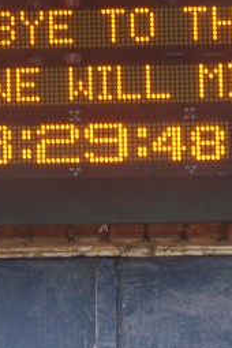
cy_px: 40
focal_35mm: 329
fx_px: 3180
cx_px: 46
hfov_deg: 4.2
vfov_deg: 6.3
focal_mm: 70
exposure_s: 1/125
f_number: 4
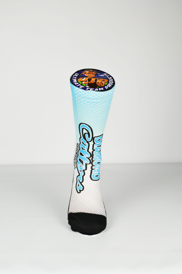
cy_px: 137
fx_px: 341
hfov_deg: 29.9
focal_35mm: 45
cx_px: 91
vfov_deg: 43.6
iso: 280
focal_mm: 30
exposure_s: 1/125
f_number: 5.6
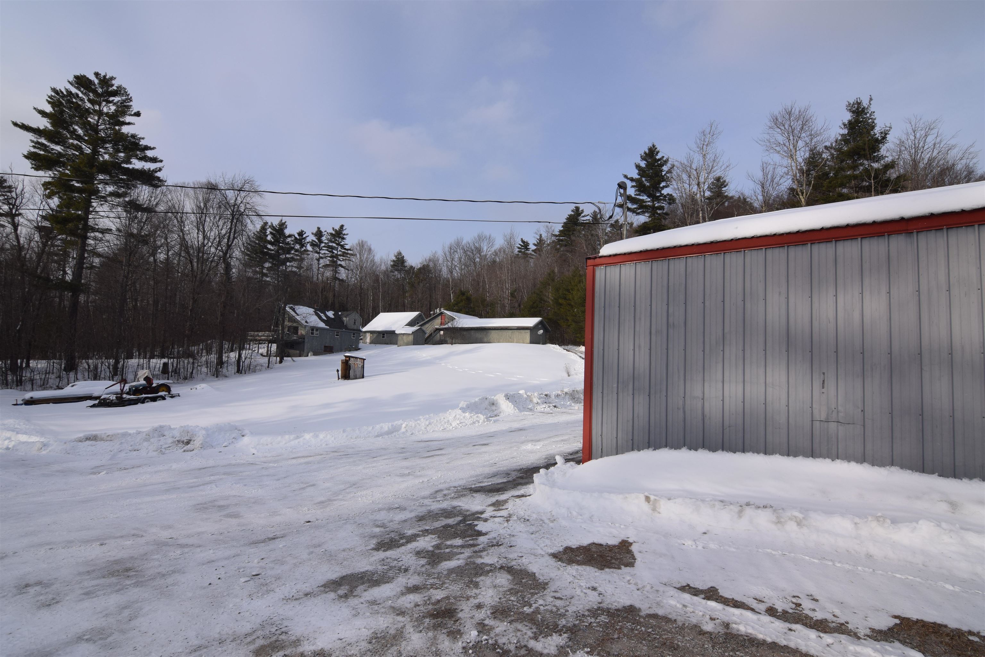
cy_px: 328
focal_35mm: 16
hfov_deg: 95.0
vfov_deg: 72.1
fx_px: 451
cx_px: 492
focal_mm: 11
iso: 200
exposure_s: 1/320
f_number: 9
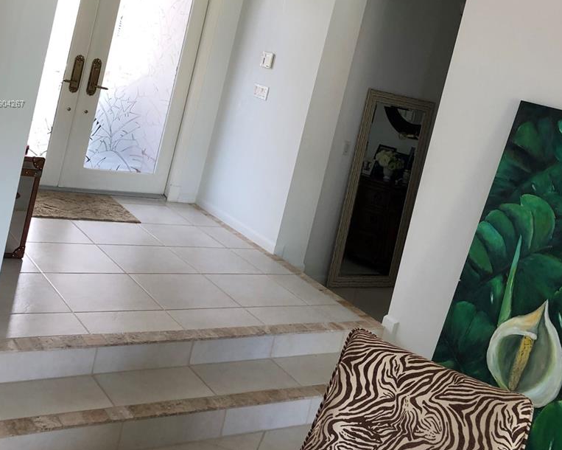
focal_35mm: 43
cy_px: 104
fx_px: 715
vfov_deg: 34.1
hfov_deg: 42.9
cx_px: 290
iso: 25
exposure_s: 1/40
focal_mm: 3.99
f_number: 1.8
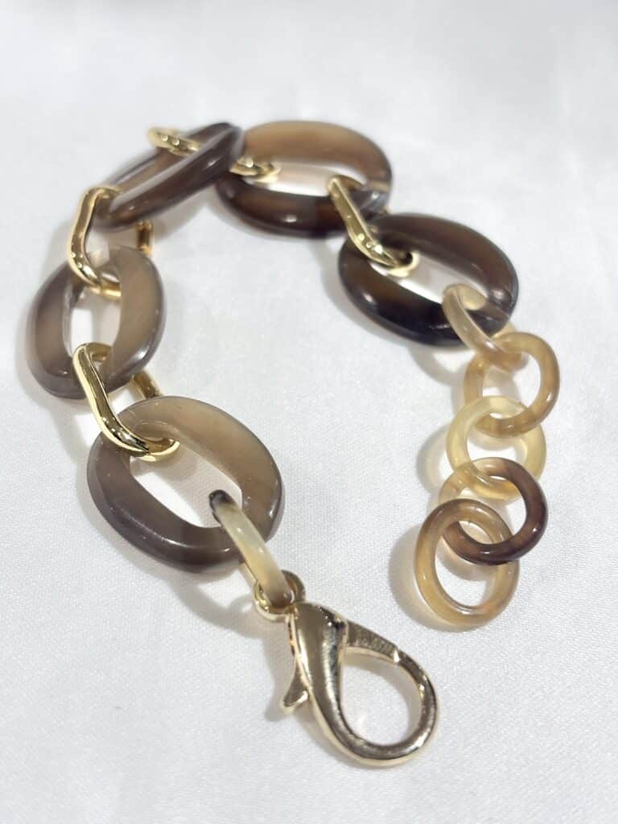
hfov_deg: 28.0
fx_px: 1238
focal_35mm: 52
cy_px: 412
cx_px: 309
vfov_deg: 36.8
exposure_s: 1/140
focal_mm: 5.96
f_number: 1.6
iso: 25
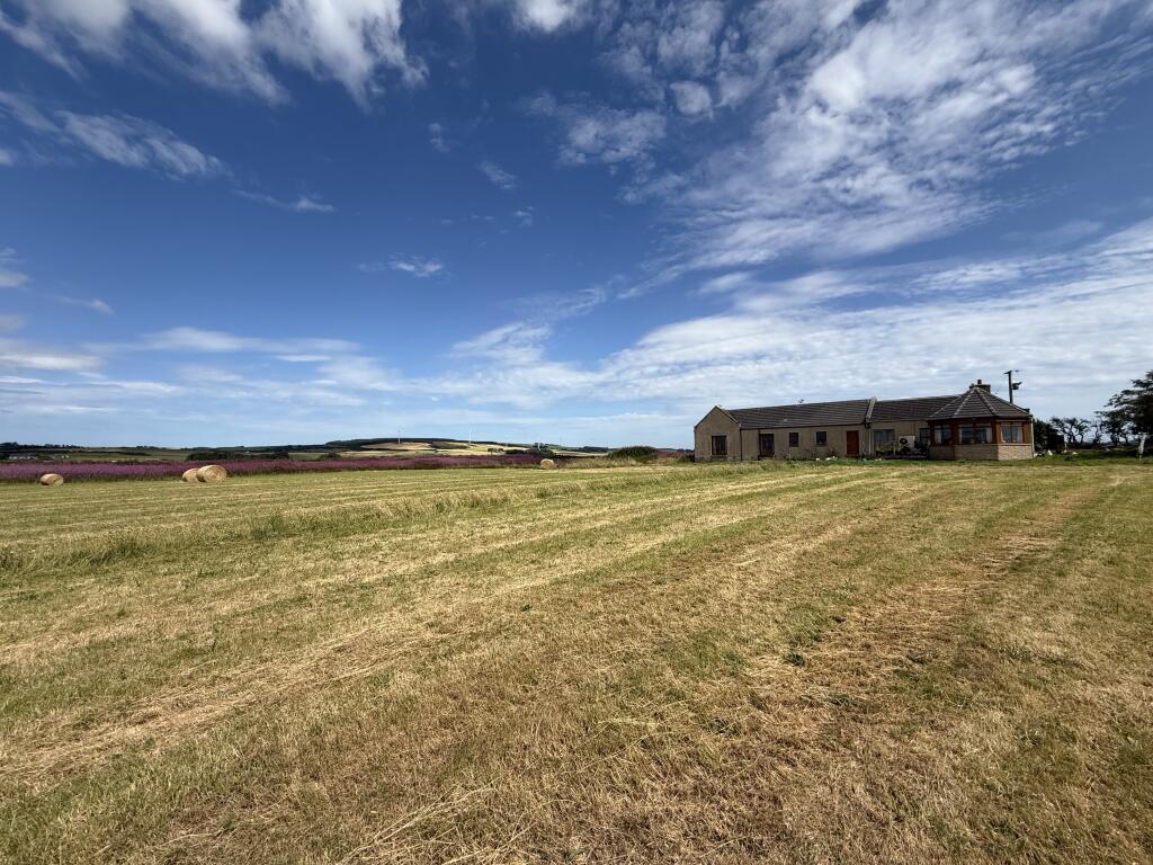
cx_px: 576
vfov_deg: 85.7
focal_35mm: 14
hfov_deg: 102.1
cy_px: 432
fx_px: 466
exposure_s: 1/3663
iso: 50
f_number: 2.2
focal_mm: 2.22
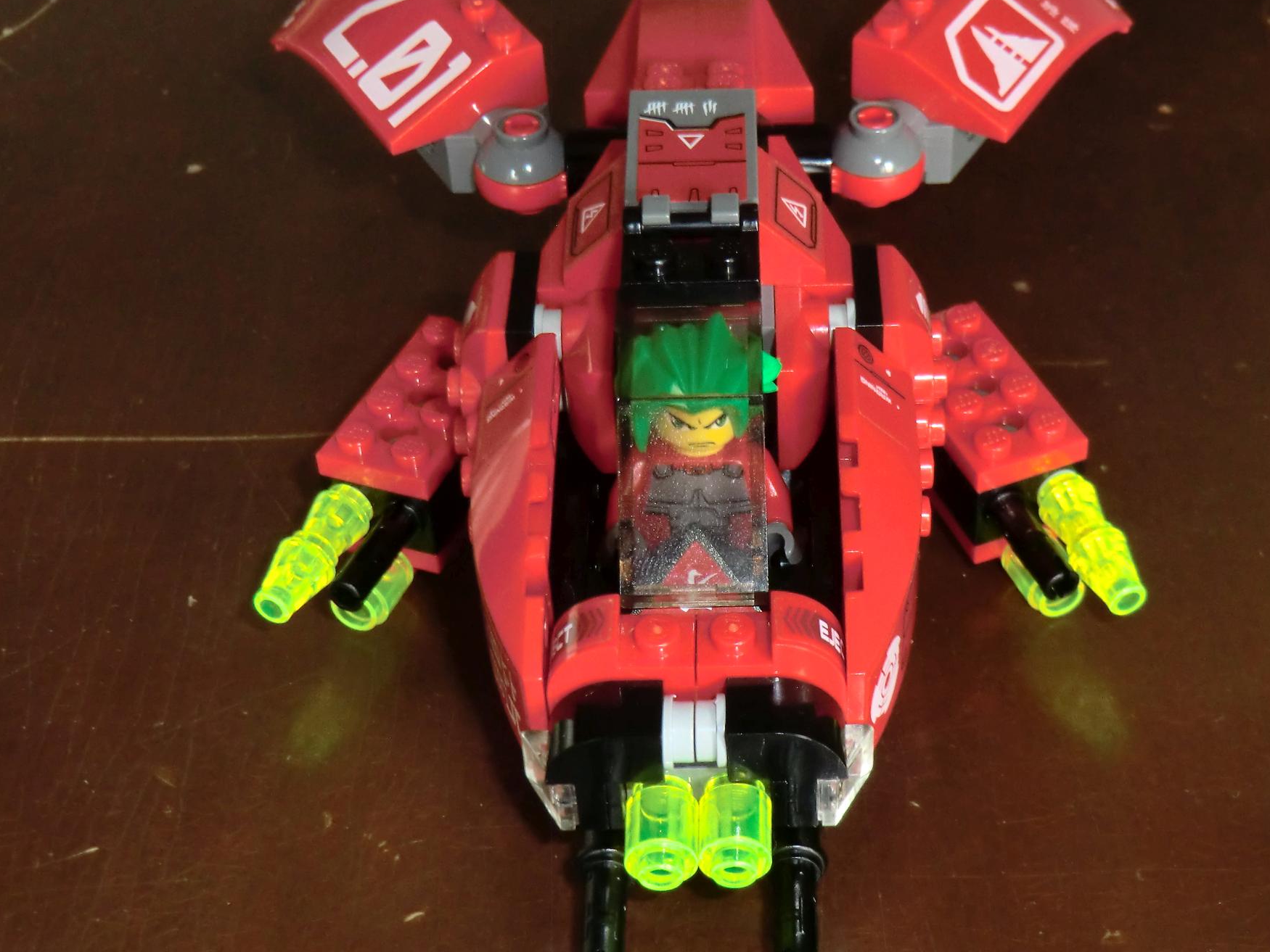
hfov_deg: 33.1
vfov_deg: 25.2
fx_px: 2128
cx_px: 769
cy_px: 460
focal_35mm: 58
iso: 400
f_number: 4
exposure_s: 1/8
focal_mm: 8.4
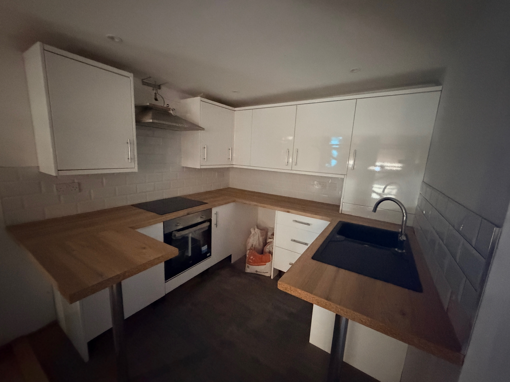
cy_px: 191
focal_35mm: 14
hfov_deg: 102.1
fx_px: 206
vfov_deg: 85.7
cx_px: 255
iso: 2000
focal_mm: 2.22
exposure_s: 1/30
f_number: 2.2
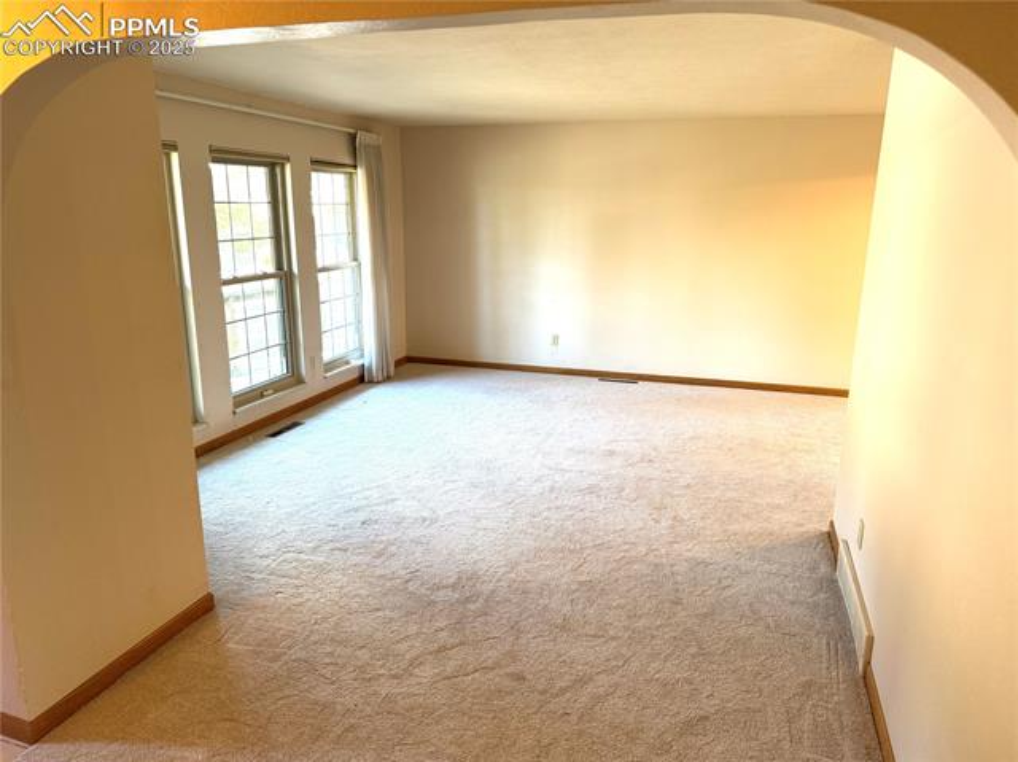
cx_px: 509
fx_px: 705
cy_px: 381
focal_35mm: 24
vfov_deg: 56.8
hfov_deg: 71.6
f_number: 1.78
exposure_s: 1/60
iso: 160
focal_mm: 6.76
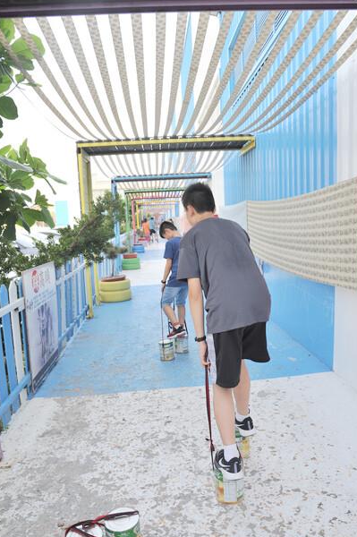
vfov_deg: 65.5
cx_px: 173
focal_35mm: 28
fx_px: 417
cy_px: 285
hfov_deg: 46.3
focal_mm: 24
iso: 200
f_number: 5.6
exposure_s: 1/200
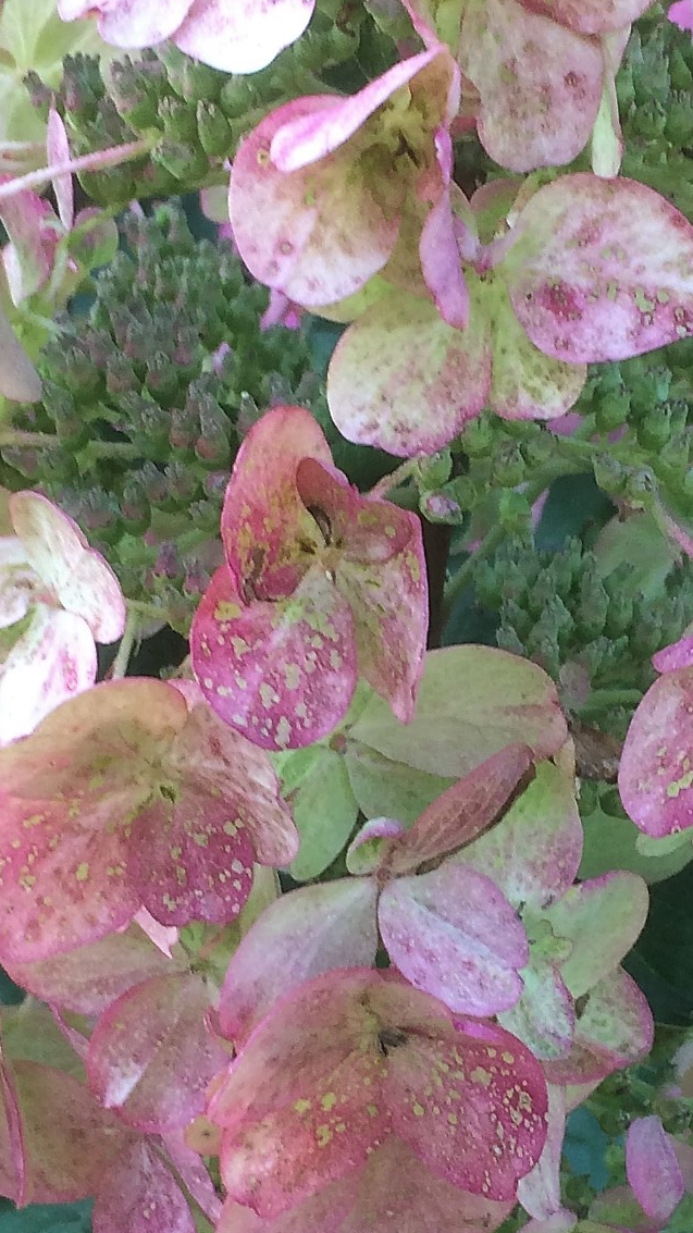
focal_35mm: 66
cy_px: 562
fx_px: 2157
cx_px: 482
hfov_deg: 18.2
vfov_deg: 31.9
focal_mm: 4.15
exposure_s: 1/100
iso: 40
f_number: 2.2
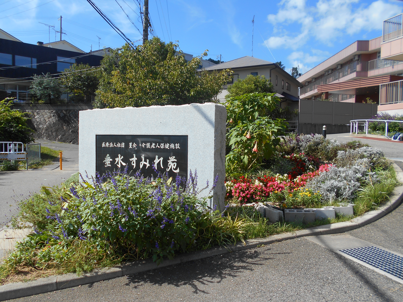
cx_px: 202
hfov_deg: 67.3
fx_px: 303
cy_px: 151
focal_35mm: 26
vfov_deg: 53.1
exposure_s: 1/1000
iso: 80
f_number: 3.2
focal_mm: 4.6
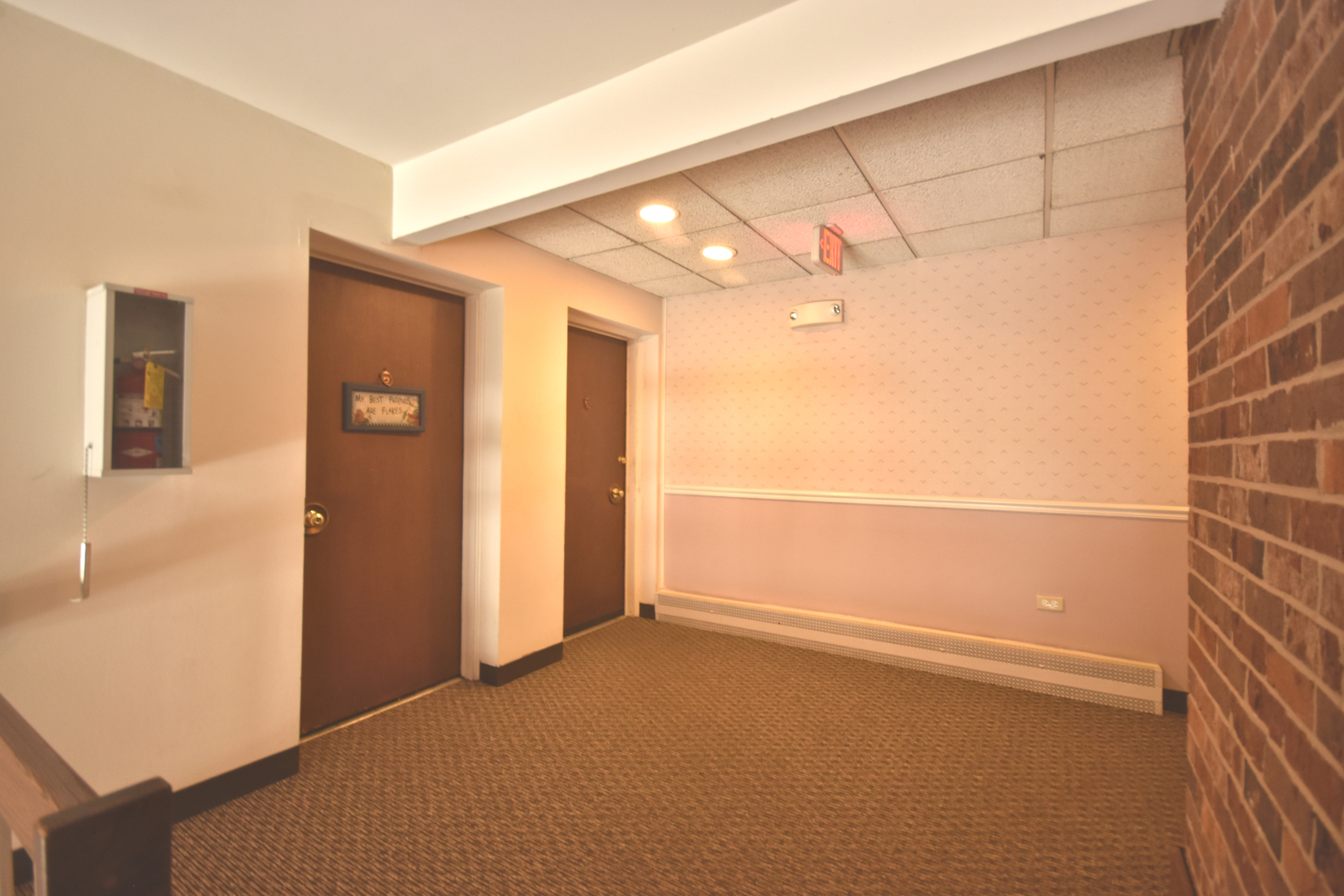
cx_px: 672
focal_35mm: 15
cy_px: 448
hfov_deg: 100.4
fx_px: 560
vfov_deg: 77.3
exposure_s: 1/13
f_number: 4.5
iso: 500
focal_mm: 10
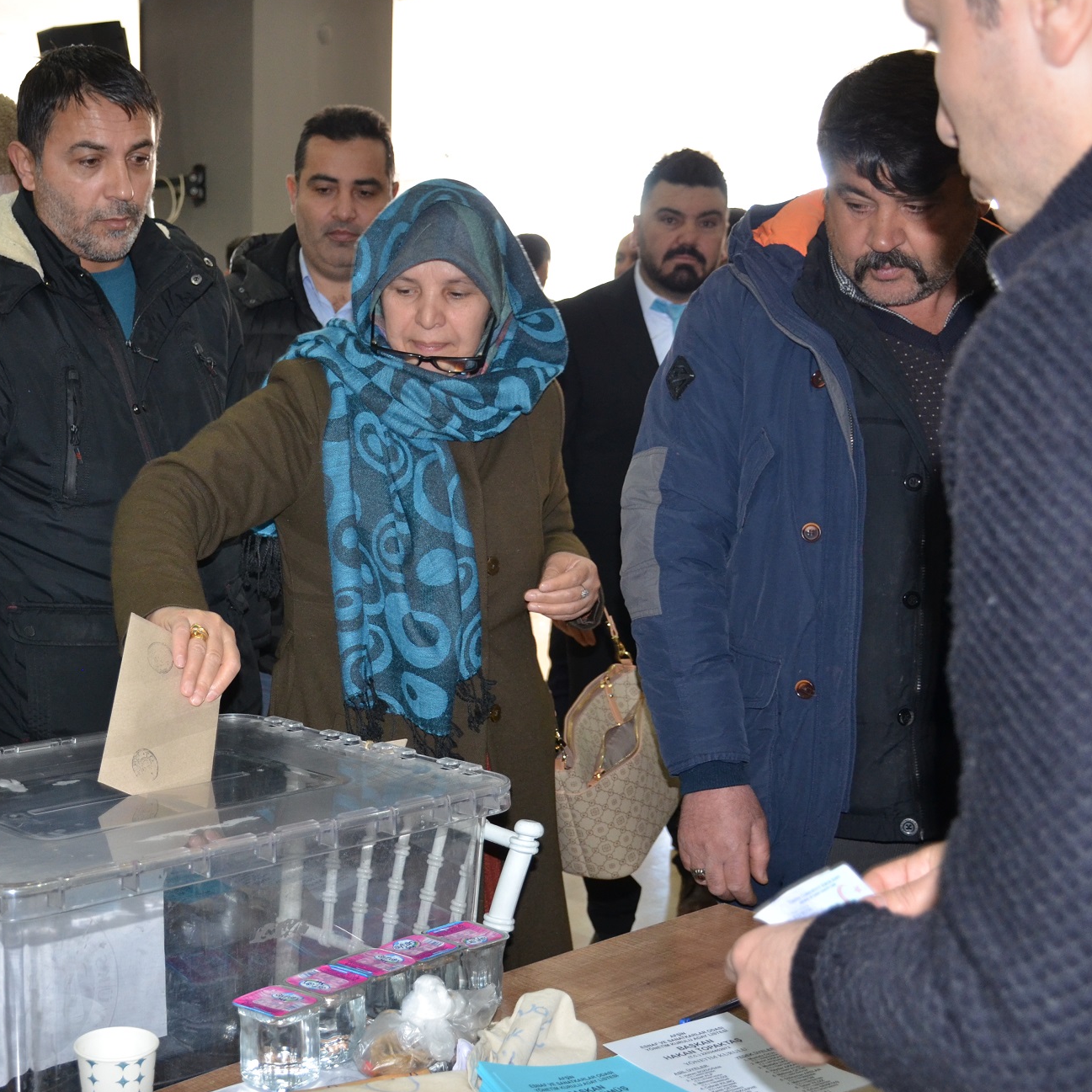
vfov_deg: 33.4
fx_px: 1820
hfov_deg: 33.0
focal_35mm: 51
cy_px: 546
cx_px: 333
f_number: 3.8
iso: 800
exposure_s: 1/60
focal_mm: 26
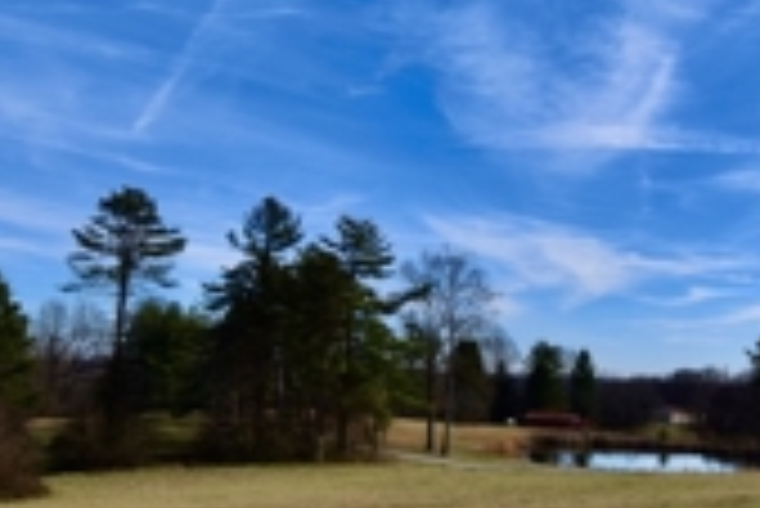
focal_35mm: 40
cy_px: 265
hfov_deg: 48.0
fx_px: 845
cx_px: 477
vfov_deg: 33.5
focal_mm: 10
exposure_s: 1/500
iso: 200
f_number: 11
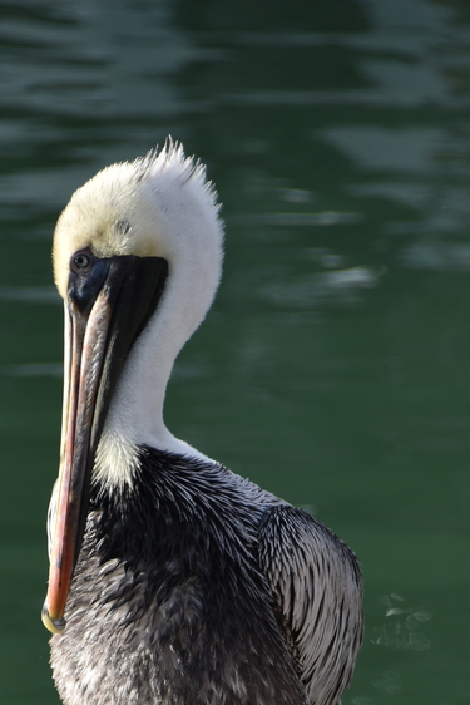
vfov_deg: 3.0
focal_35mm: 683
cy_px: 661
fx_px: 13366
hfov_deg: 2.0
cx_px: 259
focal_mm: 300
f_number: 5.6
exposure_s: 1/640
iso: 220
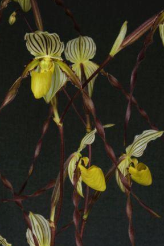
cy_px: 243
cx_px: 49
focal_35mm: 147
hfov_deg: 9.3
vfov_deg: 13.8
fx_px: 1004
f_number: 16
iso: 640
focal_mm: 62
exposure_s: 1/15
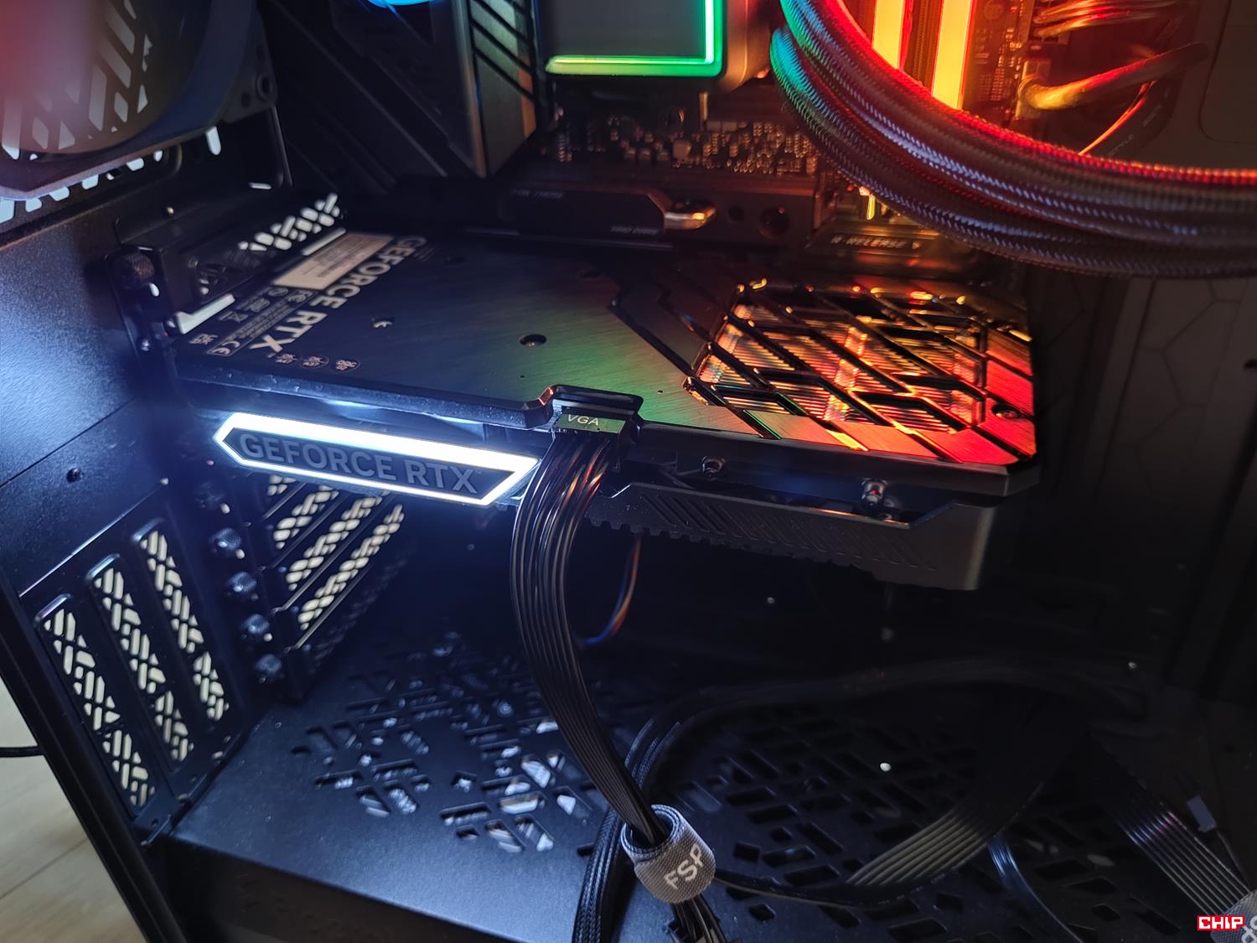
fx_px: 908
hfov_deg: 69.4
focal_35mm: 25
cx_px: 628
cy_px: 472
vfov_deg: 54.9
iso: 275
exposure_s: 1/13
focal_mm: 6.78
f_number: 1.85
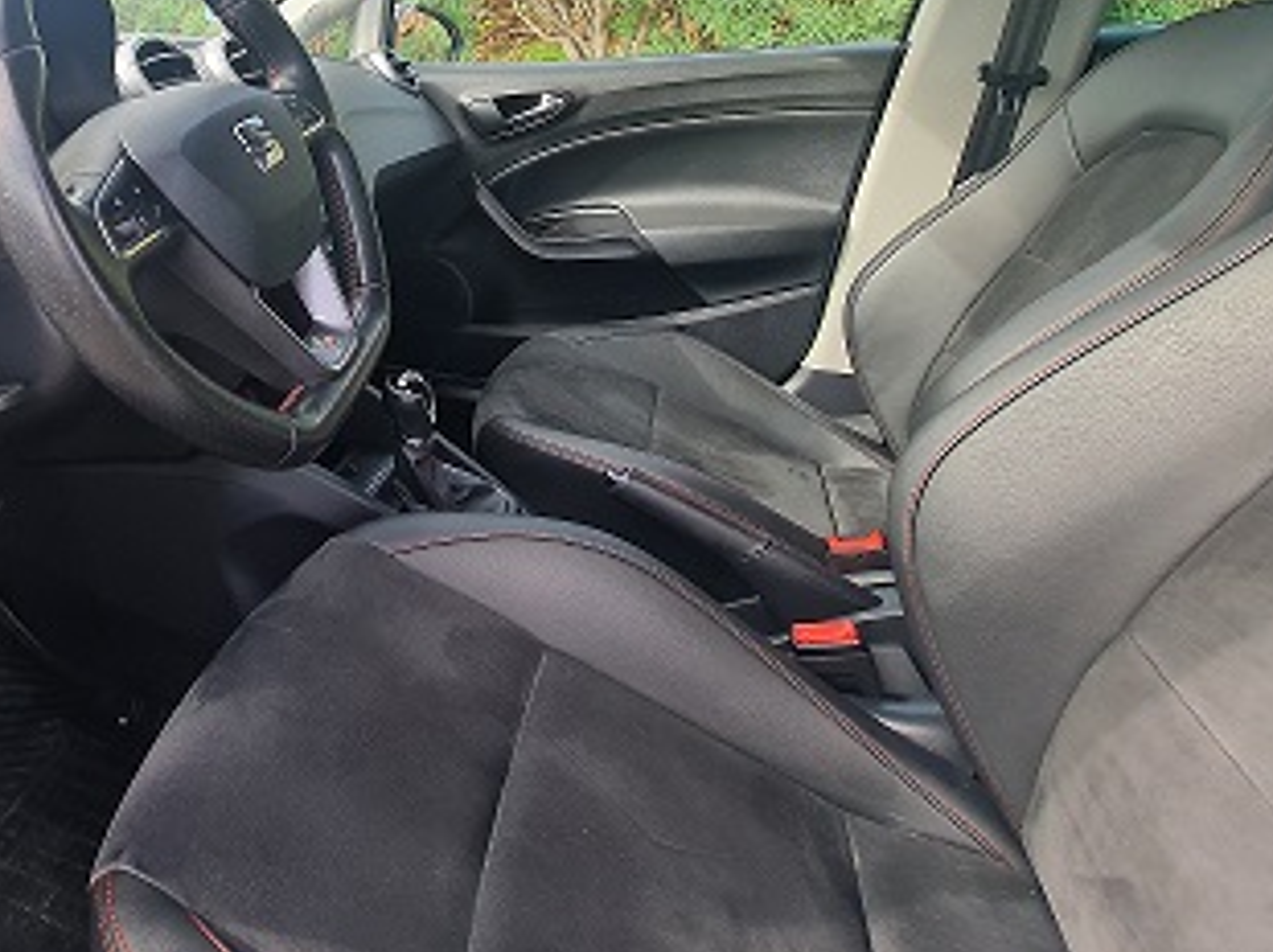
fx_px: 772
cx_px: 263
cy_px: 240
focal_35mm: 21
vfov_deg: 60.0
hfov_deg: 71.4
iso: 64
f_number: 2.2
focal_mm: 2.2
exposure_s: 1/270
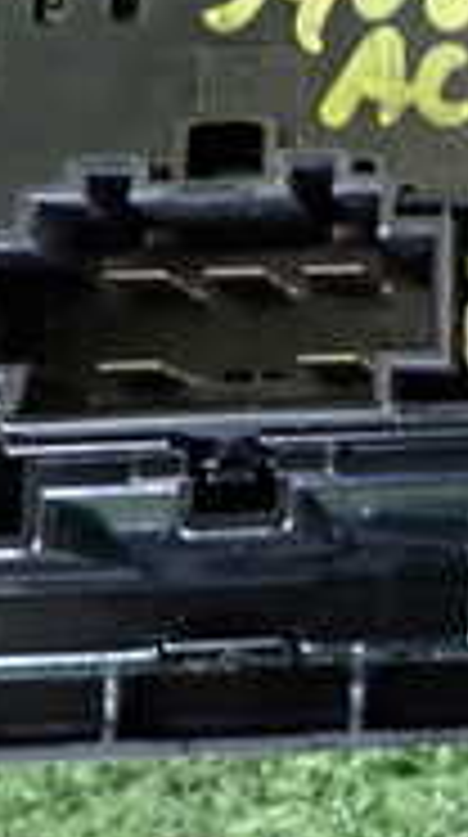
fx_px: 1950
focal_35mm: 88
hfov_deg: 12.6
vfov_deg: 23.6
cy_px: 81
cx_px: 819
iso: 400
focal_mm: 4.5
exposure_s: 1/30
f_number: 2
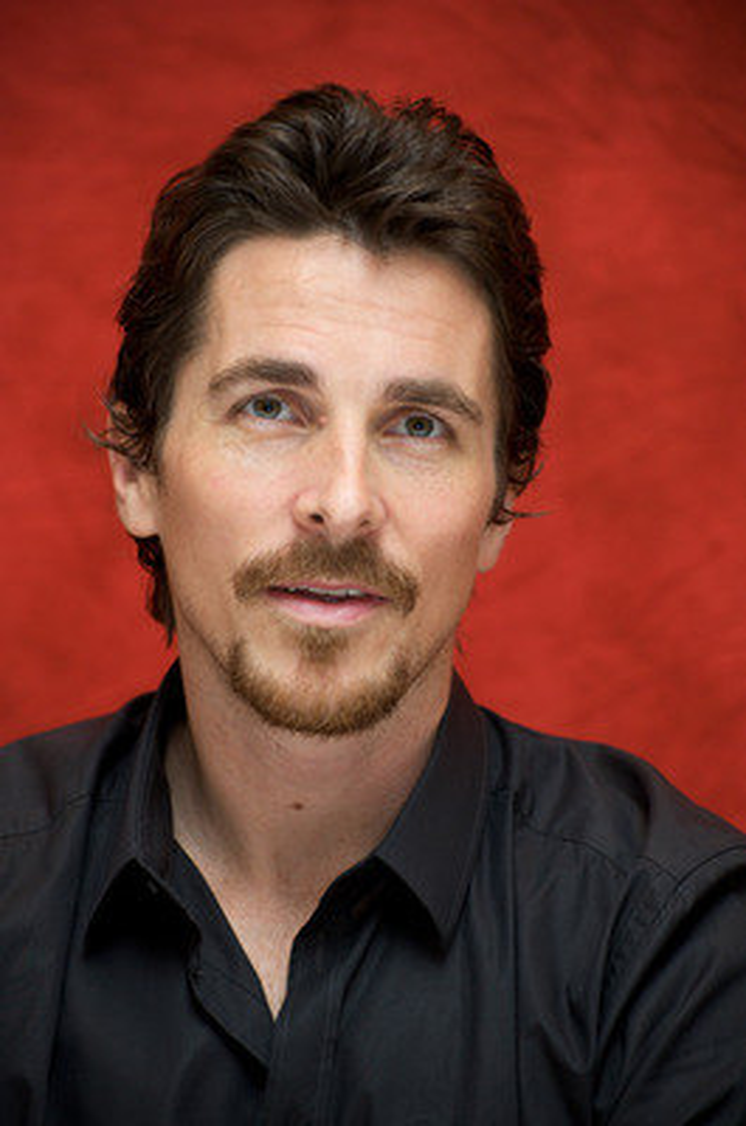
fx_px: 4839
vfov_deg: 13.3
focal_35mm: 155
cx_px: 373
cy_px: 563
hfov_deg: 8.8
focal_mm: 155
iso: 640
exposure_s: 1/60
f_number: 5.6
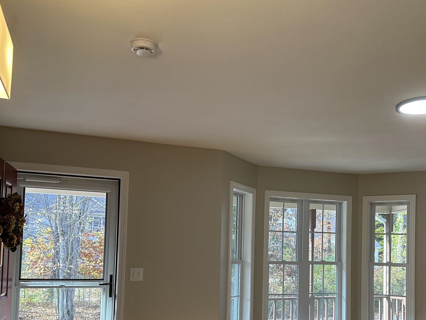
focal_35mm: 39
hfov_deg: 47.4
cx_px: 267
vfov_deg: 36.2
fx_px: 480
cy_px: 226
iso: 160
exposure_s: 1/120
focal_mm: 6.86
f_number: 1.78
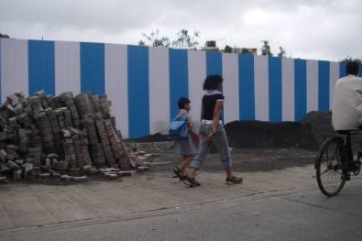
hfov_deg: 48.5
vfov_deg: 33.4
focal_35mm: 40
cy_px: 121
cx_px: 181
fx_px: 402
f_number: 3.3
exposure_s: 1/800
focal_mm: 6.3
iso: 80
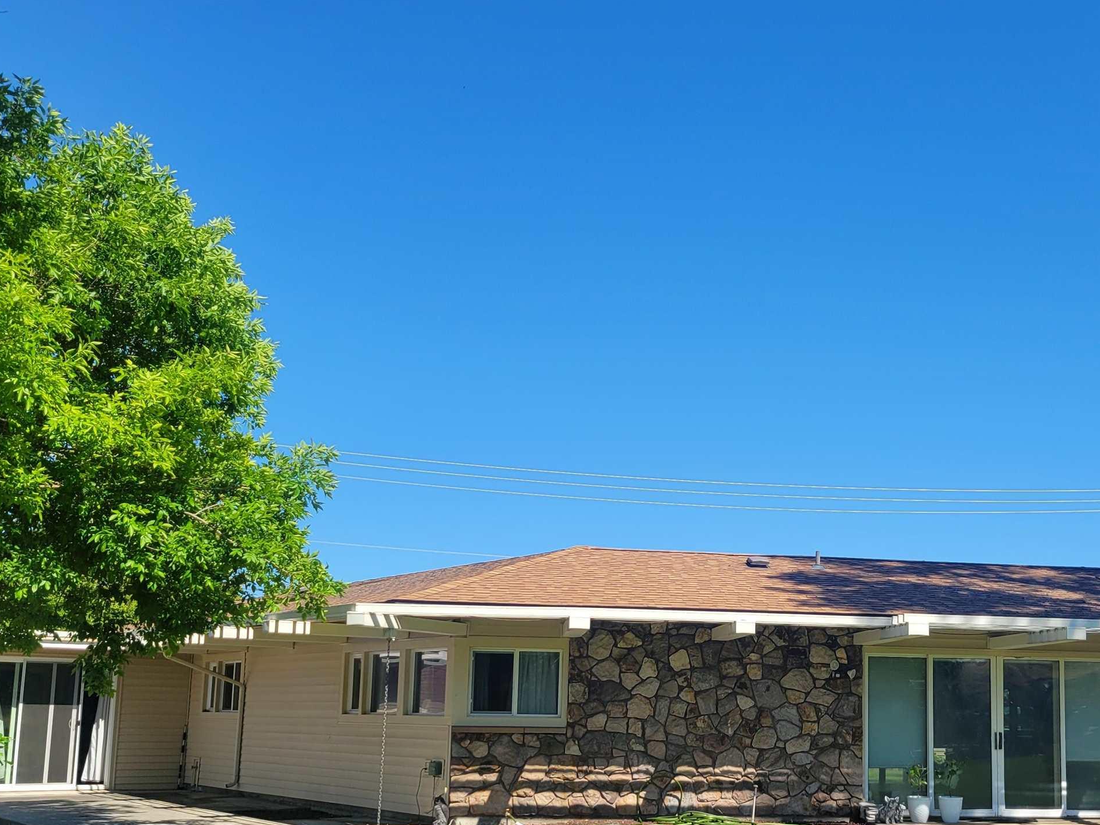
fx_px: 1334
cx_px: 751
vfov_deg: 34.1
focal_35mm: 42
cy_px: 543
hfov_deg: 44.0
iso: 40
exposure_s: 1/1978
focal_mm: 5.4
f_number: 1.8
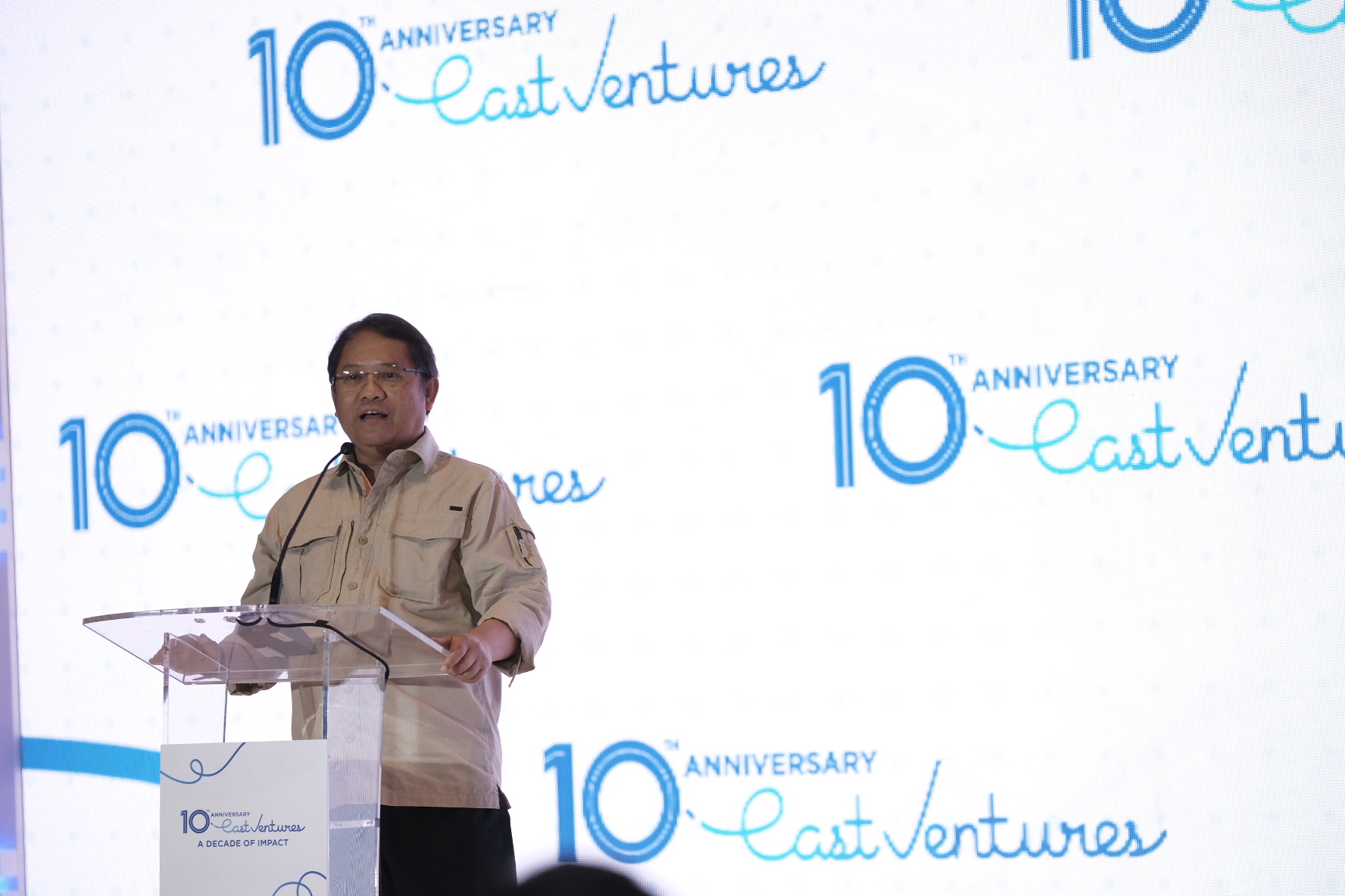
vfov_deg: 8.6
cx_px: 672
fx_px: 5940
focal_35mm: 159
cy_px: 448
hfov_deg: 12.9
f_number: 2.8
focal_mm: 106
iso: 1250
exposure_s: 1/160
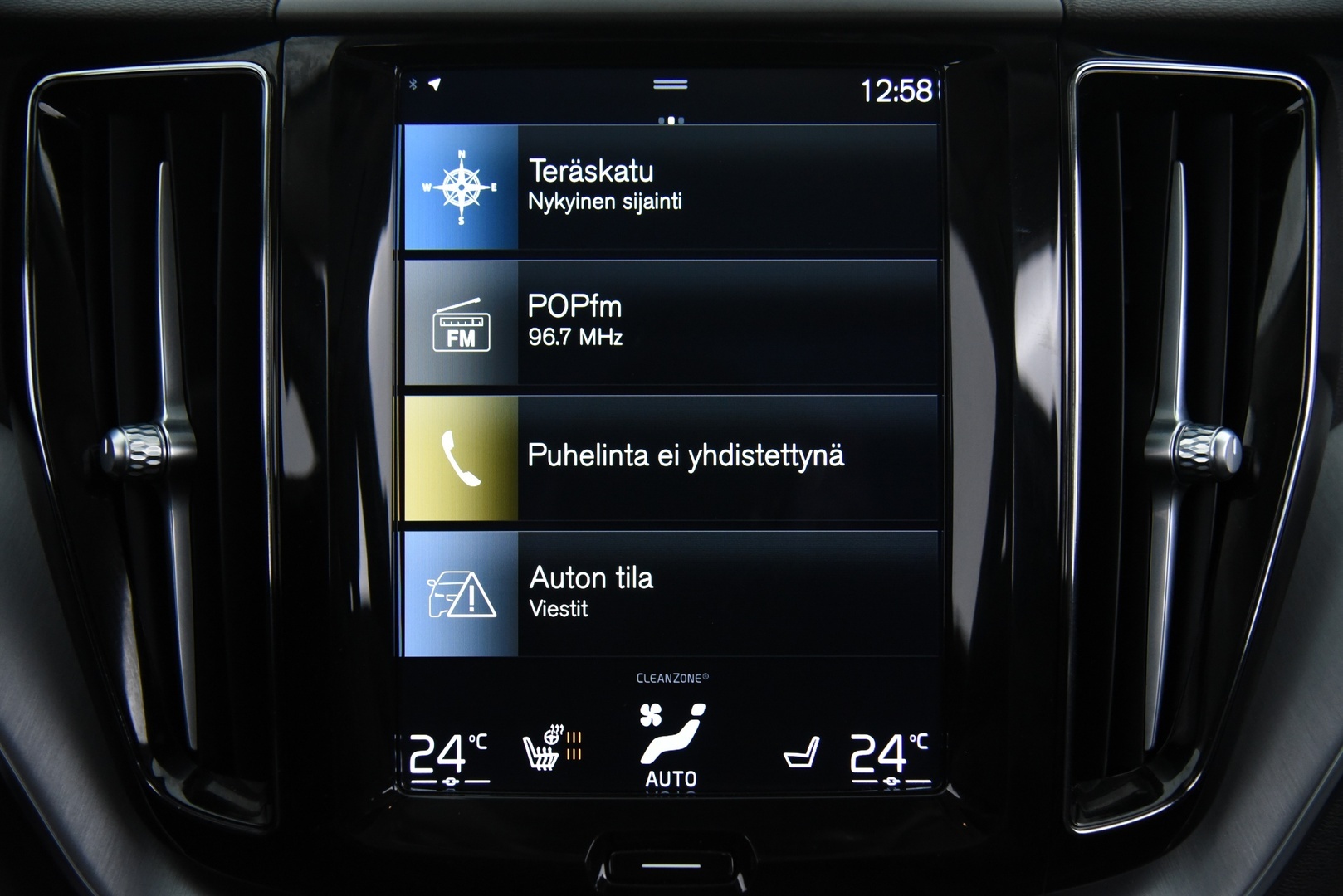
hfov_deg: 50.7
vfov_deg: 35.1
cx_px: 672
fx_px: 1418
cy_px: 448
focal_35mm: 38
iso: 4000
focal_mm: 38
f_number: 4
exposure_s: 1/40
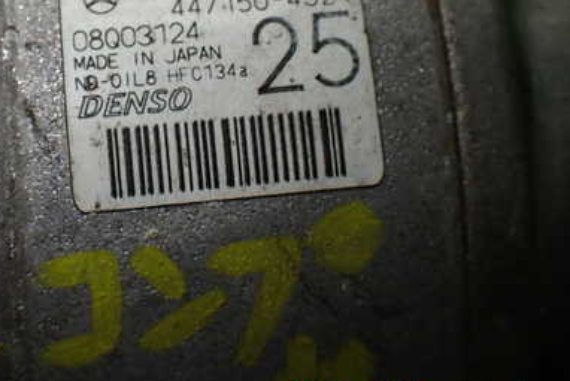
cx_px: 188
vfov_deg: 27.1
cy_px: 82
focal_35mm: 49
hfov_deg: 39.8
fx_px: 776
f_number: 3.2
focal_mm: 5.4
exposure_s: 1/125
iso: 100
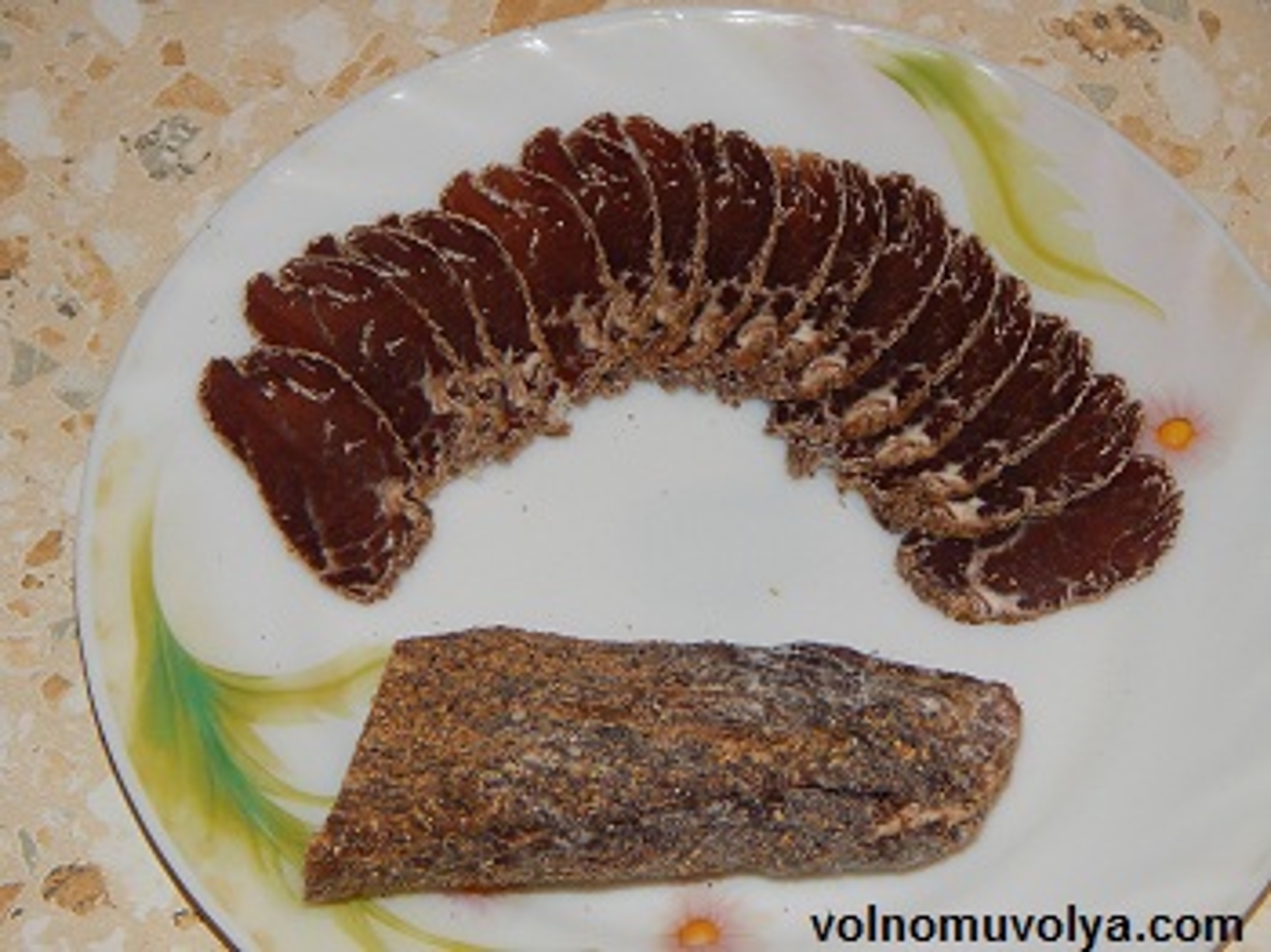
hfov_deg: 15.0
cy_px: 476
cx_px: 636
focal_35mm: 132
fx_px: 4843
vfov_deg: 11.2
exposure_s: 1/60
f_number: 4.8
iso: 200
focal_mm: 23.4
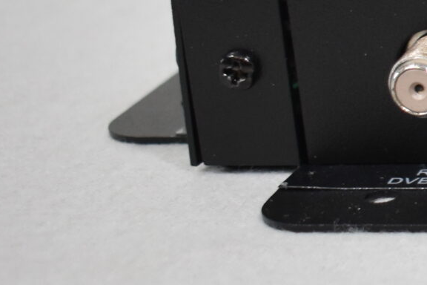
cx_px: 940
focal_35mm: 160
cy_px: 75
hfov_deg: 11.2
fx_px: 1898
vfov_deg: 8.6
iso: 800
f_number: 3.8
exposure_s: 1/160
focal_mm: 24
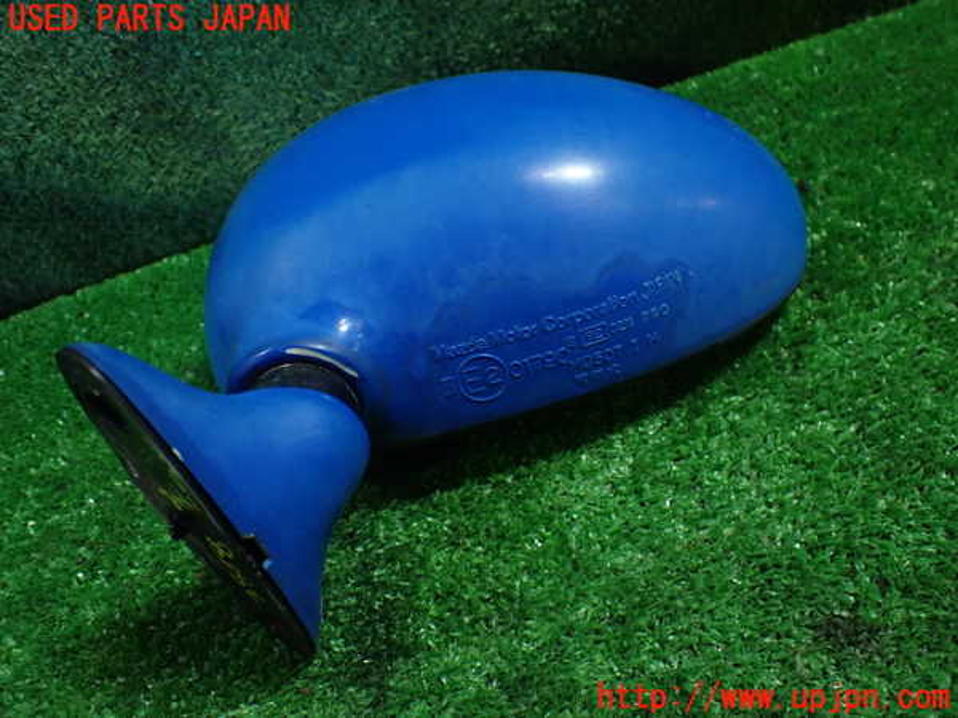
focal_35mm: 30
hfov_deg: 60.0
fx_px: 830
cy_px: 359
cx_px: 479
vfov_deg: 46.8
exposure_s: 1/125
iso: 800
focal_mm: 5.4
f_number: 2.3
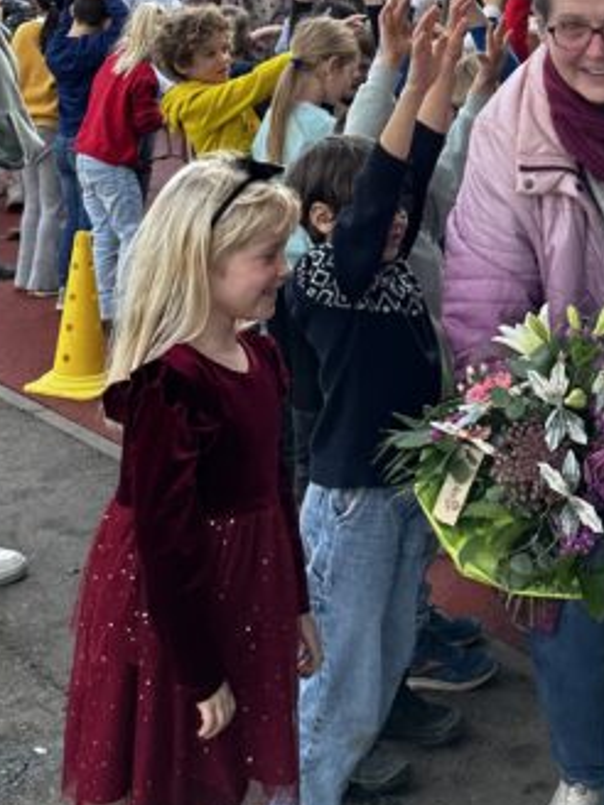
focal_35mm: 75
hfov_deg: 19.5
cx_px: 471
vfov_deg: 25.4
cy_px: 133
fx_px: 1745
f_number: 1.78
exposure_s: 1/1107
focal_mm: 6.86
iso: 80
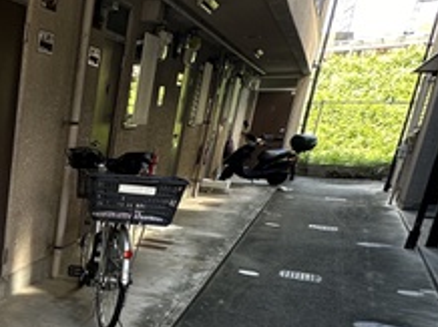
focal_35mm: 45
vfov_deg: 30.8
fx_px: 569
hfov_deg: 31.1
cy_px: 290
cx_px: -153
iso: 64
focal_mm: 2.22
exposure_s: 1/99
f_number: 2.2
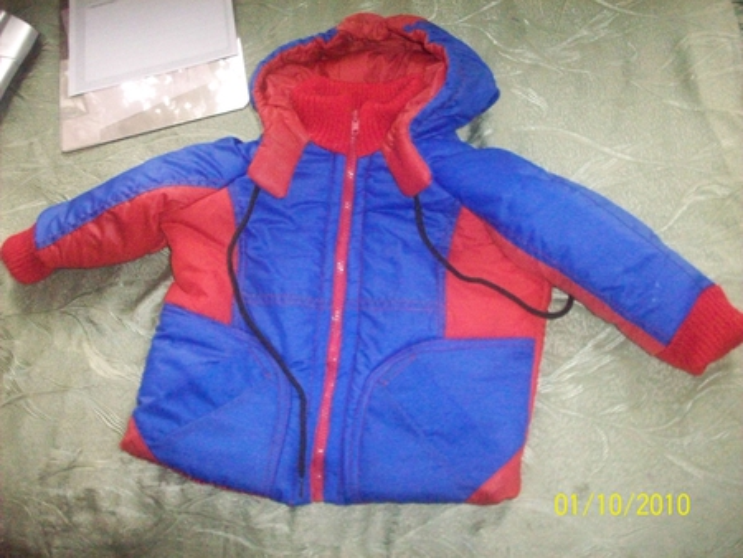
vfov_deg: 38.7
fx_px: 795
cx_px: 372
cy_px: 279
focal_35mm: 37
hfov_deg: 50.1
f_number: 2.8
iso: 800
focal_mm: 6.2
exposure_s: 1/64
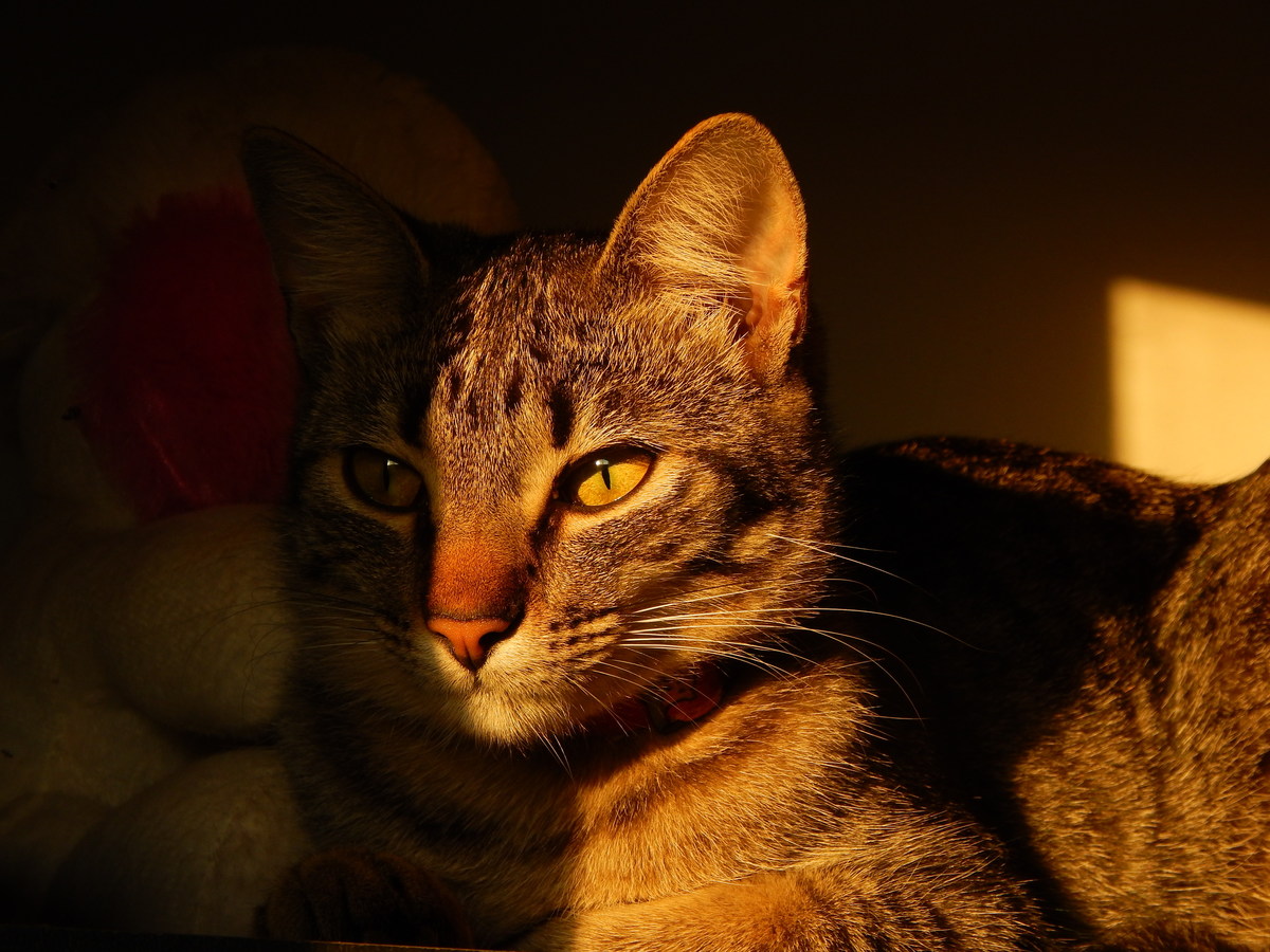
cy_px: 476
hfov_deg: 18.7
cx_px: 635
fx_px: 3852
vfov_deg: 14.1
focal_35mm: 105
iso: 125
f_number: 4.5
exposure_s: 1/125
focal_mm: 18.7
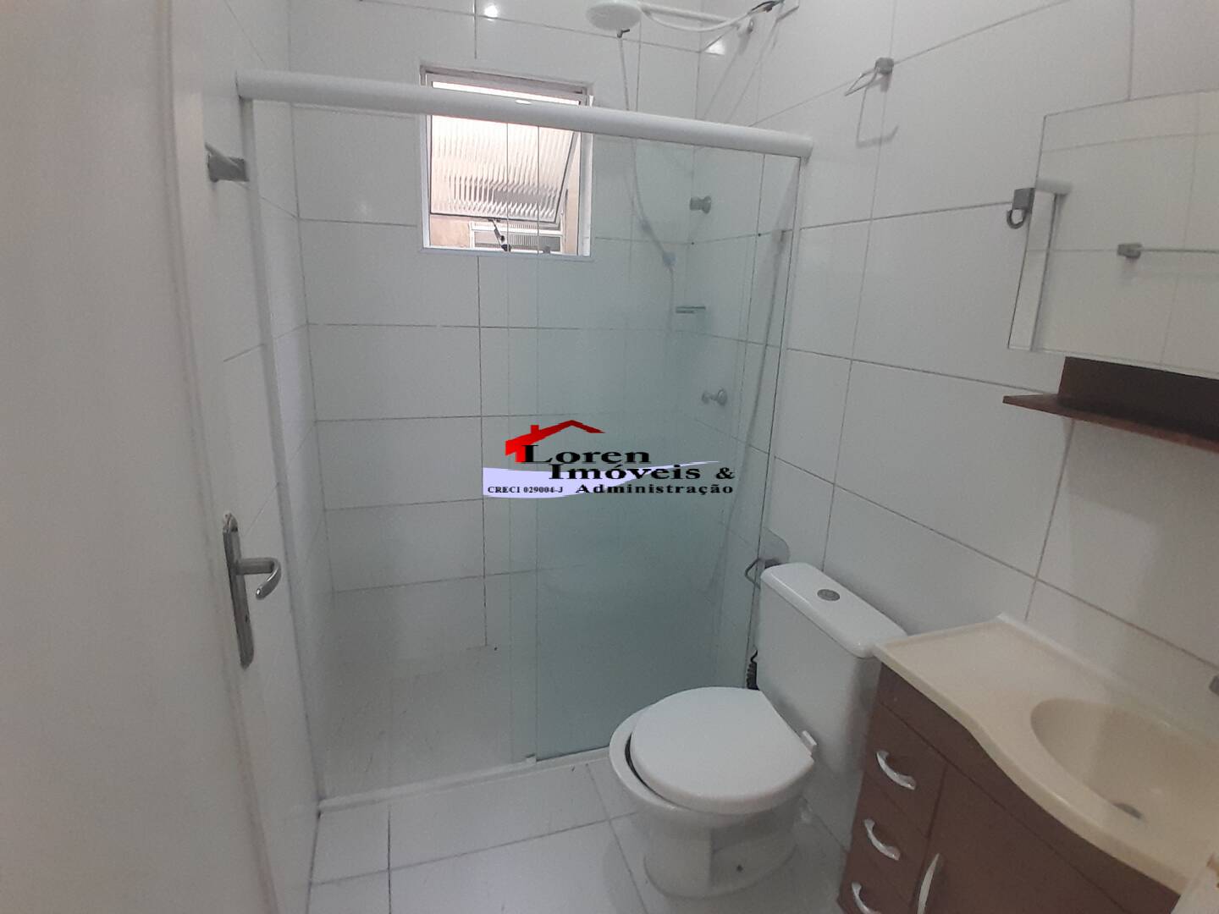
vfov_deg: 74.7
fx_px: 599
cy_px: 457
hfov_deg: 91.0
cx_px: 610
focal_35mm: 17
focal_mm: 1.46
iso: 160
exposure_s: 1/30
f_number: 2.2
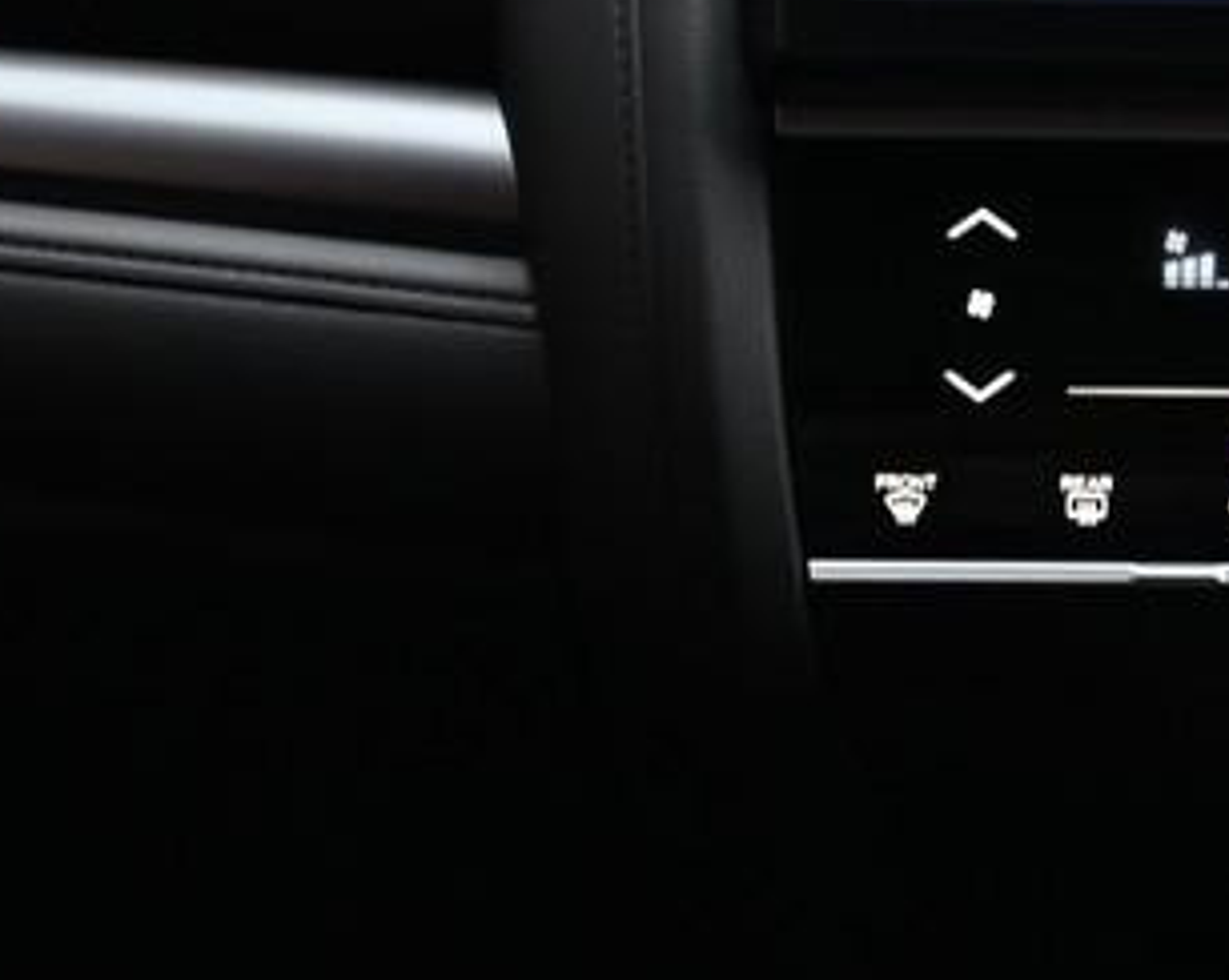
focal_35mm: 169
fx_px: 6139
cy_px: -68
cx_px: 1442
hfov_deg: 11.2
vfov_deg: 9.1
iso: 560
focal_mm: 50
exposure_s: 1/30
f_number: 6.3
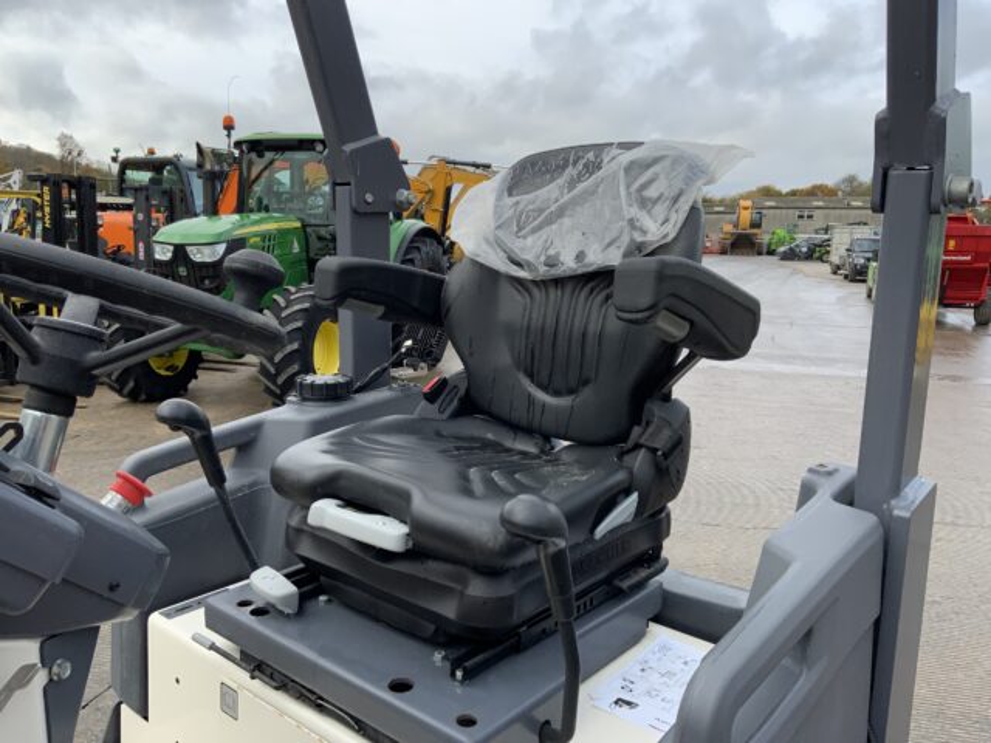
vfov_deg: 48.2
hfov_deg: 61.7
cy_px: 372
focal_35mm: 29
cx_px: 496
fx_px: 830
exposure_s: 1/580
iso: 16
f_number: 1.8
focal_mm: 3
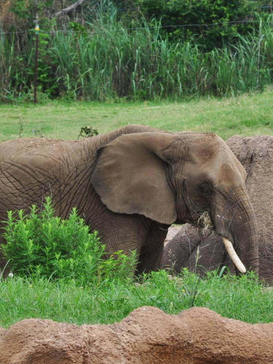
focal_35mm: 522
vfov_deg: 3.8
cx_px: 170
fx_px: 5489
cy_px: 182
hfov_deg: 2.8
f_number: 10
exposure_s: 1/250
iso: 400
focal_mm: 240
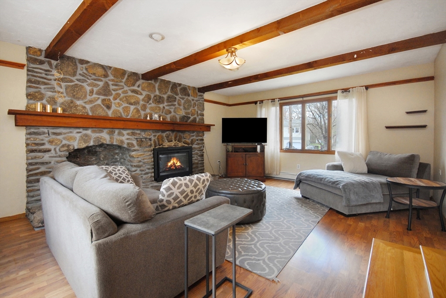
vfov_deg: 77.5
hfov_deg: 100.3
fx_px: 186
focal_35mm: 15
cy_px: 149
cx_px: 223
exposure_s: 1/25
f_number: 5.6
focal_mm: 10
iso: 640
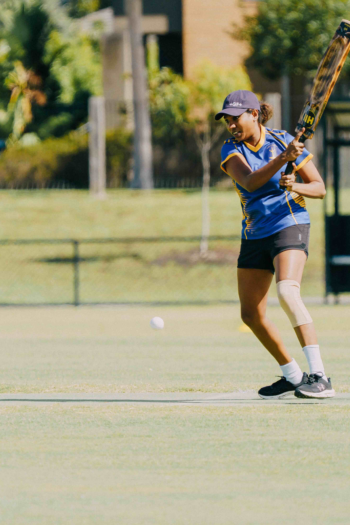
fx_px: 9171
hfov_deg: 2.2
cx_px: 198
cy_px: 263
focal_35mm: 629
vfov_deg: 3.3
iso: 400
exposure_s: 1/1000
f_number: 6.3
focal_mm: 419
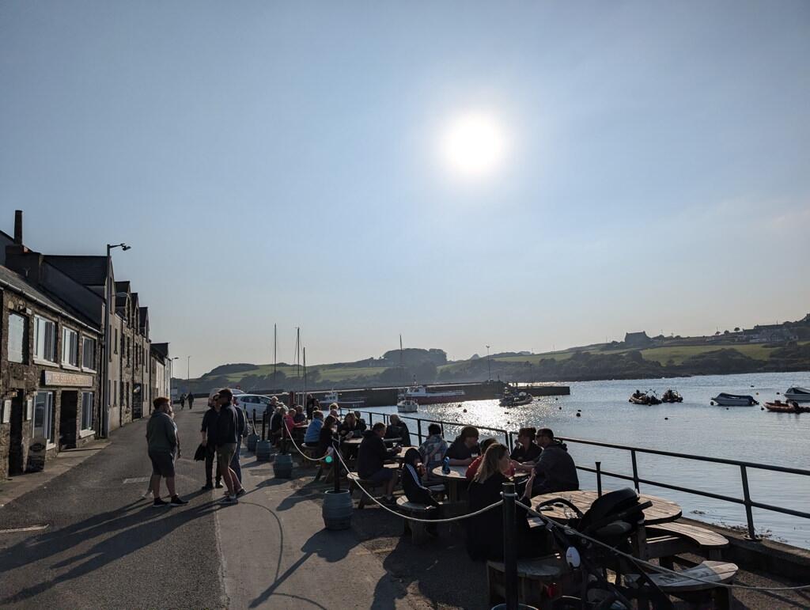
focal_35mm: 24
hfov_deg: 71.5
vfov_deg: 56.9
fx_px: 562
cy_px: 305
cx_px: 405
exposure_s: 1/9346
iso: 24
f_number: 1.68
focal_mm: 6.9
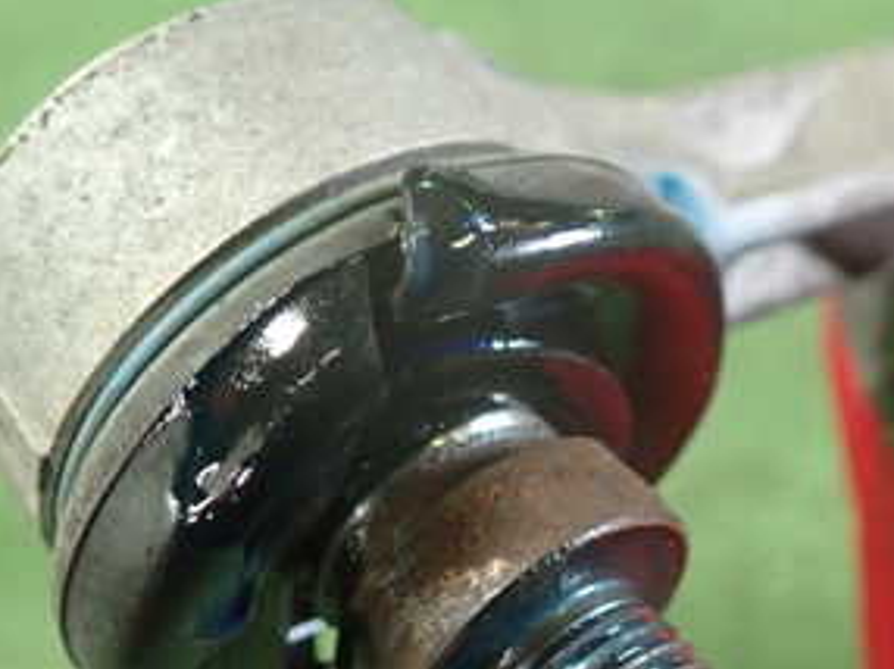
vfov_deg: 23.0
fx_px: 1626
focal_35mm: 63
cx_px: 431
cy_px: 525
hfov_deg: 30.7
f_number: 2.3
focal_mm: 5.4
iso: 320
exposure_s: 1/30
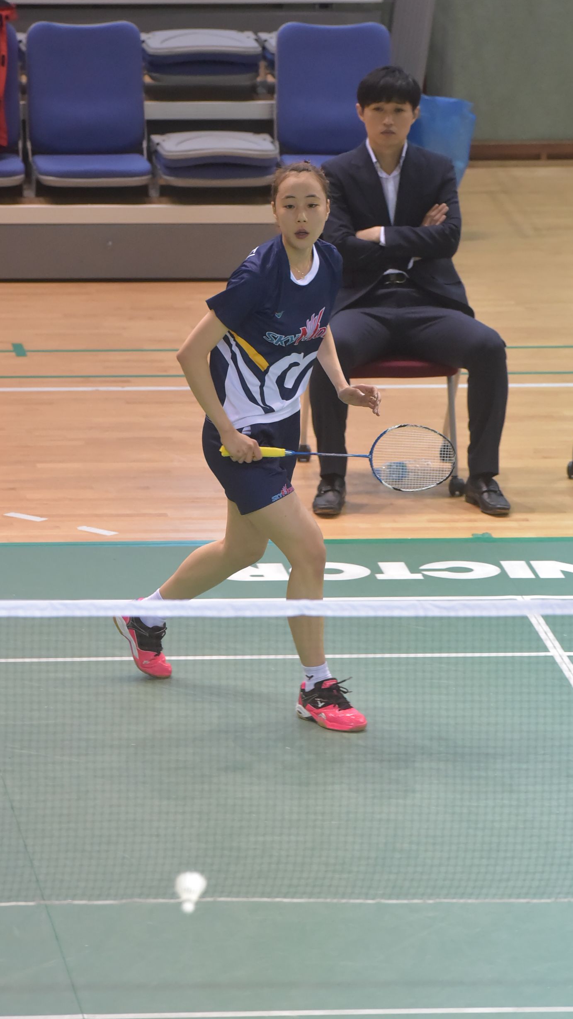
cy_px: 508
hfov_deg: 3.9
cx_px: 274
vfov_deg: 6.9
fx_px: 8509
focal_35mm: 315
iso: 12800
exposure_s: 1/500
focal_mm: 300
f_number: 8
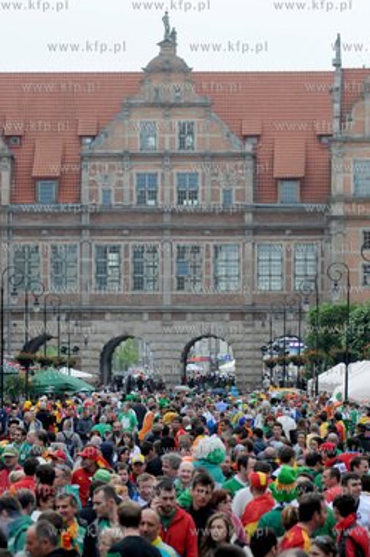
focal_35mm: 192
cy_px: 287
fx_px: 2968
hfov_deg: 7.1
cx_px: 181
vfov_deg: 10.7
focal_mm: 120
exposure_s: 1/200
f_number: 4.5
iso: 400
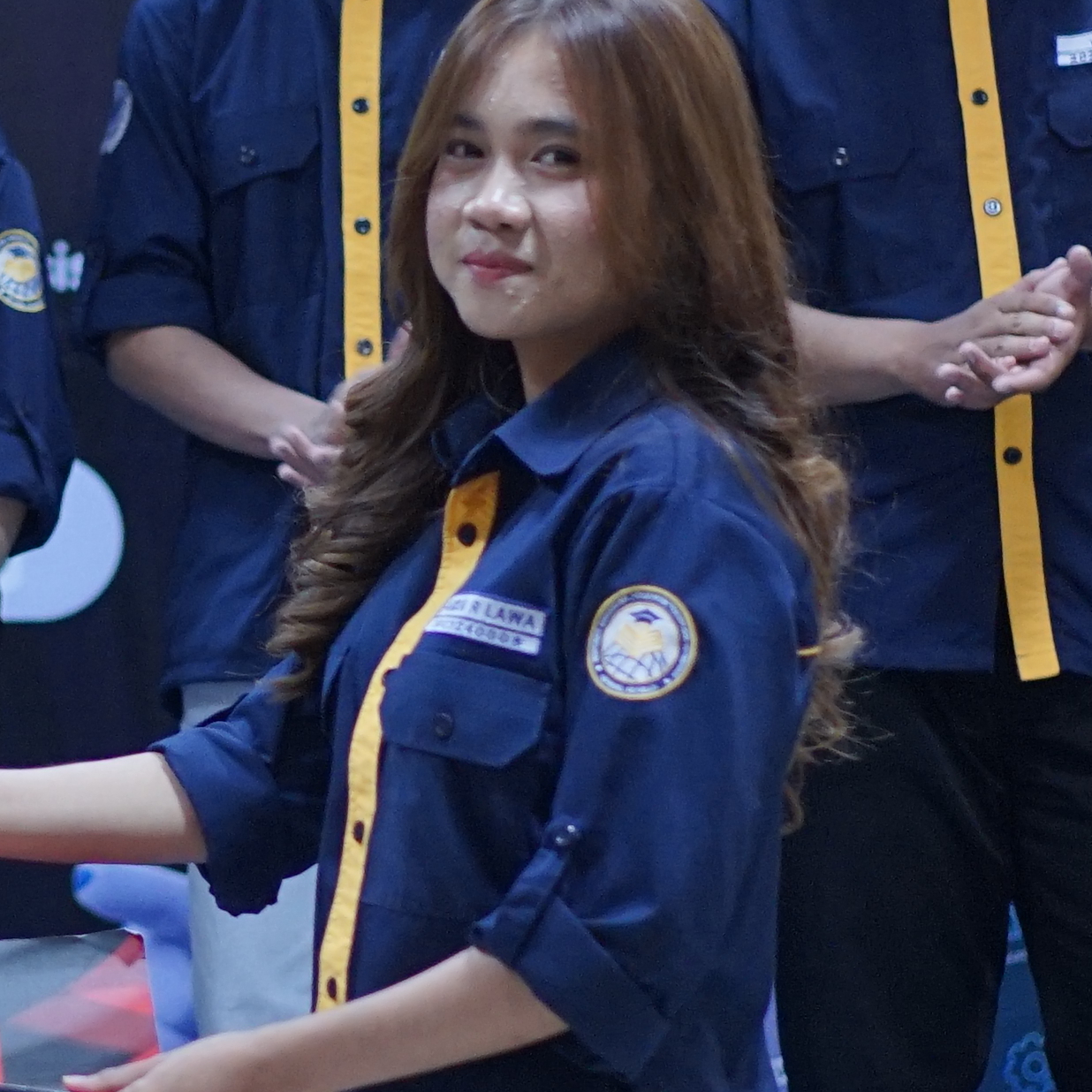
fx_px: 7245
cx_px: -95
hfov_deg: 8.6
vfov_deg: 8.6
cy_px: 428
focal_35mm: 203
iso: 1000
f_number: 1.8
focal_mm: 50
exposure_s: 1/80
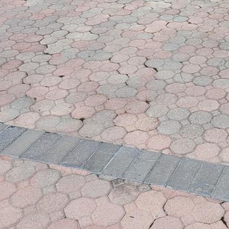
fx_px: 524
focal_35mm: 70
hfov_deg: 23.3
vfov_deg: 22.2
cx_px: 245
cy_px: -66
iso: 40
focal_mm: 5.4
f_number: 1.8
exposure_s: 1/5564
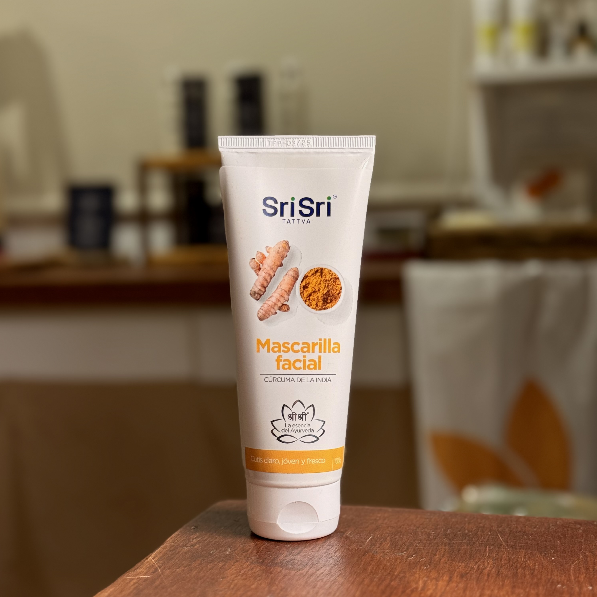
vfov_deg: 30.0
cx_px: 298
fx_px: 1112
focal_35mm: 57
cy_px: 323
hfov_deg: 30.0
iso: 64
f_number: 1.78
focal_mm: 6.76
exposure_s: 1/50
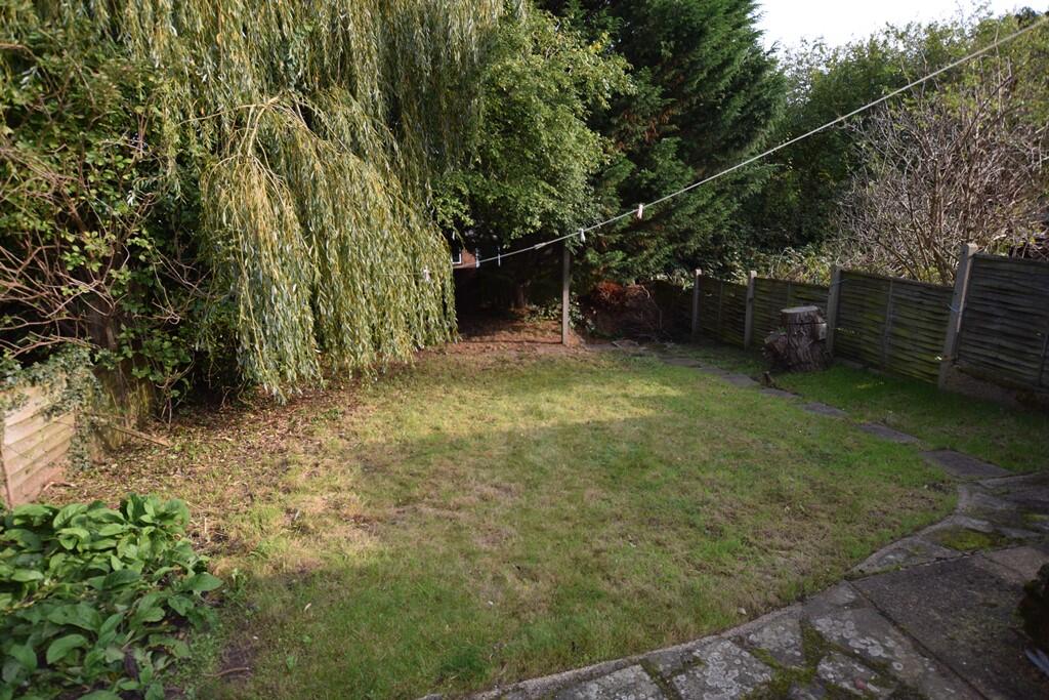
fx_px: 612
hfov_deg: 81.2
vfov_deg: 59.5
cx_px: 524
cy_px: 350
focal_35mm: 21
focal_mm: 14
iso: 110
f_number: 5.6
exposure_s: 1/125
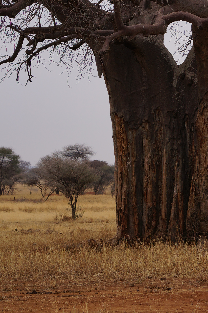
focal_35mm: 161
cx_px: 194
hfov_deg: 8.5
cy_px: 17
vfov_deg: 12.6
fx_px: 1398
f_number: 6.3
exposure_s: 1/100
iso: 100
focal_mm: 55
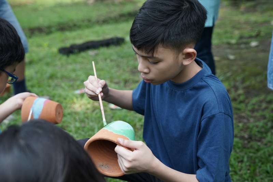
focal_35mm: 50
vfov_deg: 27.0
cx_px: 136
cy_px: 91
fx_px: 379
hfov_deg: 39.6
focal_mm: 50
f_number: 4
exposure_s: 1/200
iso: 2000
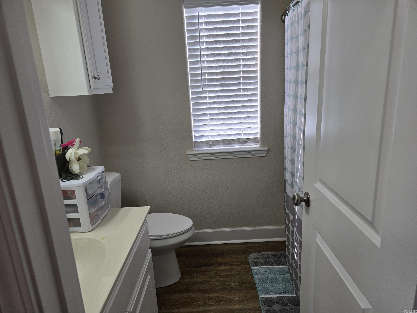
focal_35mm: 23
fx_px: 277
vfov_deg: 58.9
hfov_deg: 73.9
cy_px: 156
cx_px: 208
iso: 32
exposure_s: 1/120
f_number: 1.7
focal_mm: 6.3
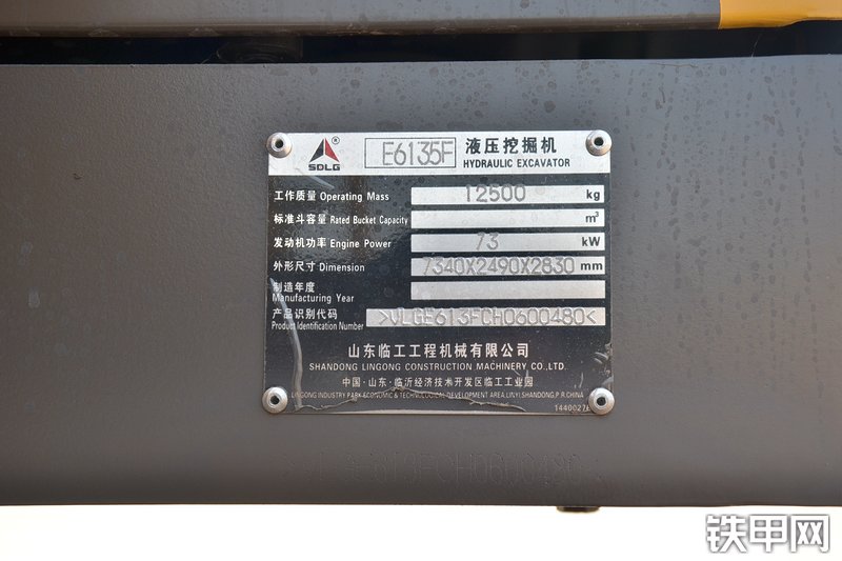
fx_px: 1333
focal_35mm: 57
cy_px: 280
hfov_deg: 35.1
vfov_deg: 23.8
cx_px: 421
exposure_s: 1/200
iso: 320
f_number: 7.1
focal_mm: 38
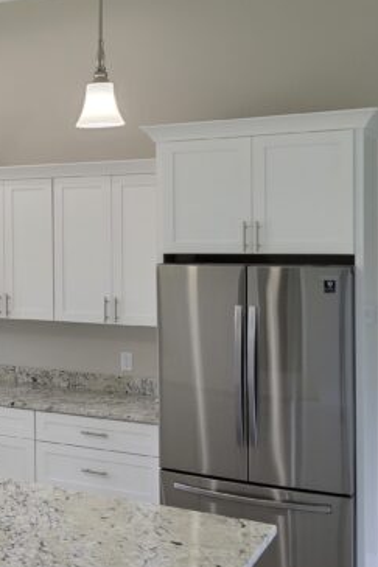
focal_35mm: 57
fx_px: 897
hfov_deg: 21.2
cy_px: 241
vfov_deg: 35.0
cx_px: -135
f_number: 1.8
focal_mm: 5.4
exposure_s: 1/119
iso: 125
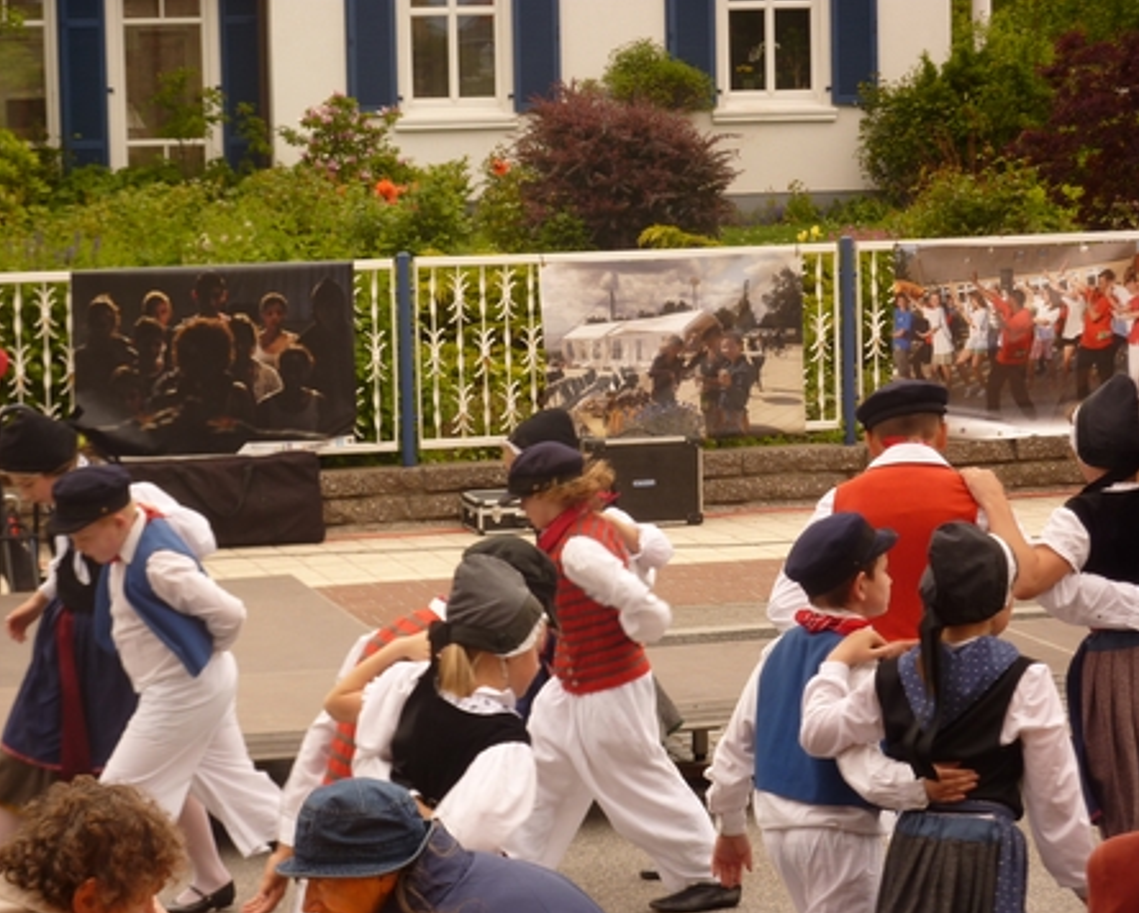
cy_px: 456
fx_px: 3948
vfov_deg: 13.2
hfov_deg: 16.4
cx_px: 536
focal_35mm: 117
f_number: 4.4
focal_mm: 18.2
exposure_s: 1/200
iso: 80
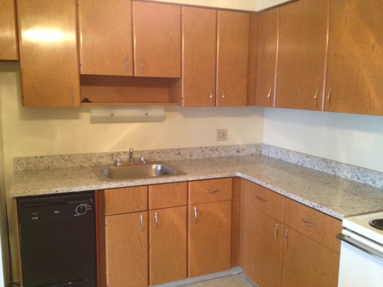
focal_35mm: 35
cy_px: 144
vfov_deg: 40.7
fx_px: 387
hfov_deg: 52.6
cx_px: 192
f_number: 2.4
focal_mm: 4.28
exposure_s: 1/20
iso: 250
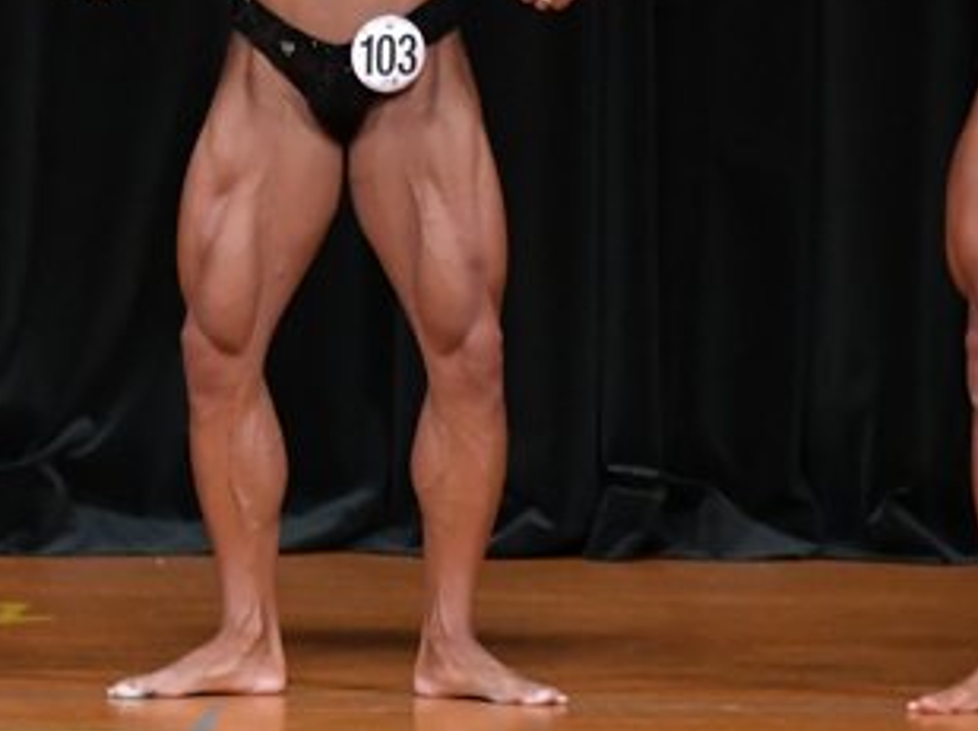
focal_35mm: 688
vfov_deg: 2.2
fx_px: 19415
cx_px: 442
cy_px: 38
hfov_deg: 2.9
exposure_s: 1/400
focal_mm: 190
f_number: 5.6
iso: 4000
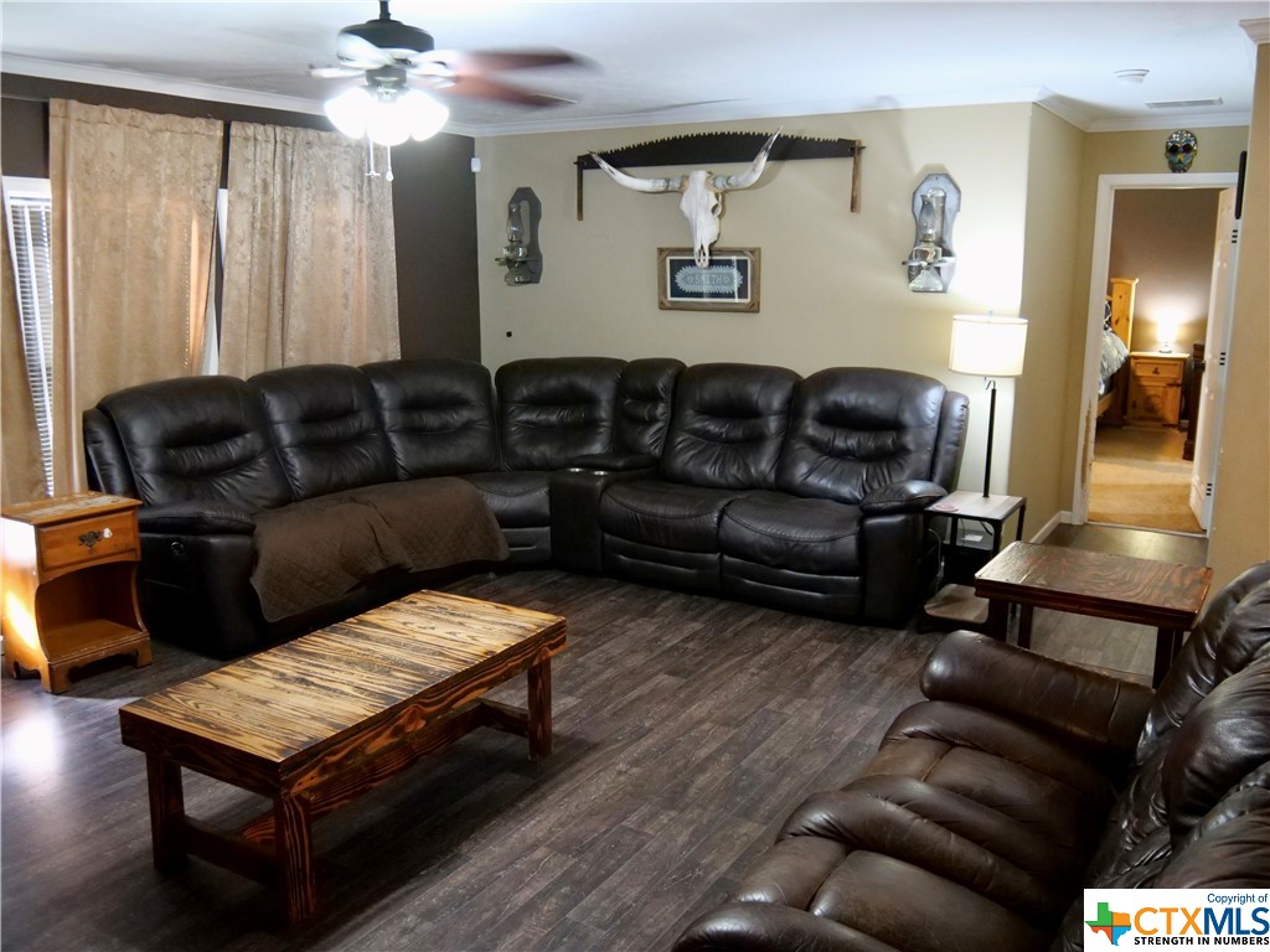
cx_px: 635
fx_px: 1027
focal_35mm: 28
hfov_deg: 63.4
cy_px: 476
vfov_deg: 49.7
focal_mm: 14
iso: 3200
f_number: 3.5
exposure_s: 1/30
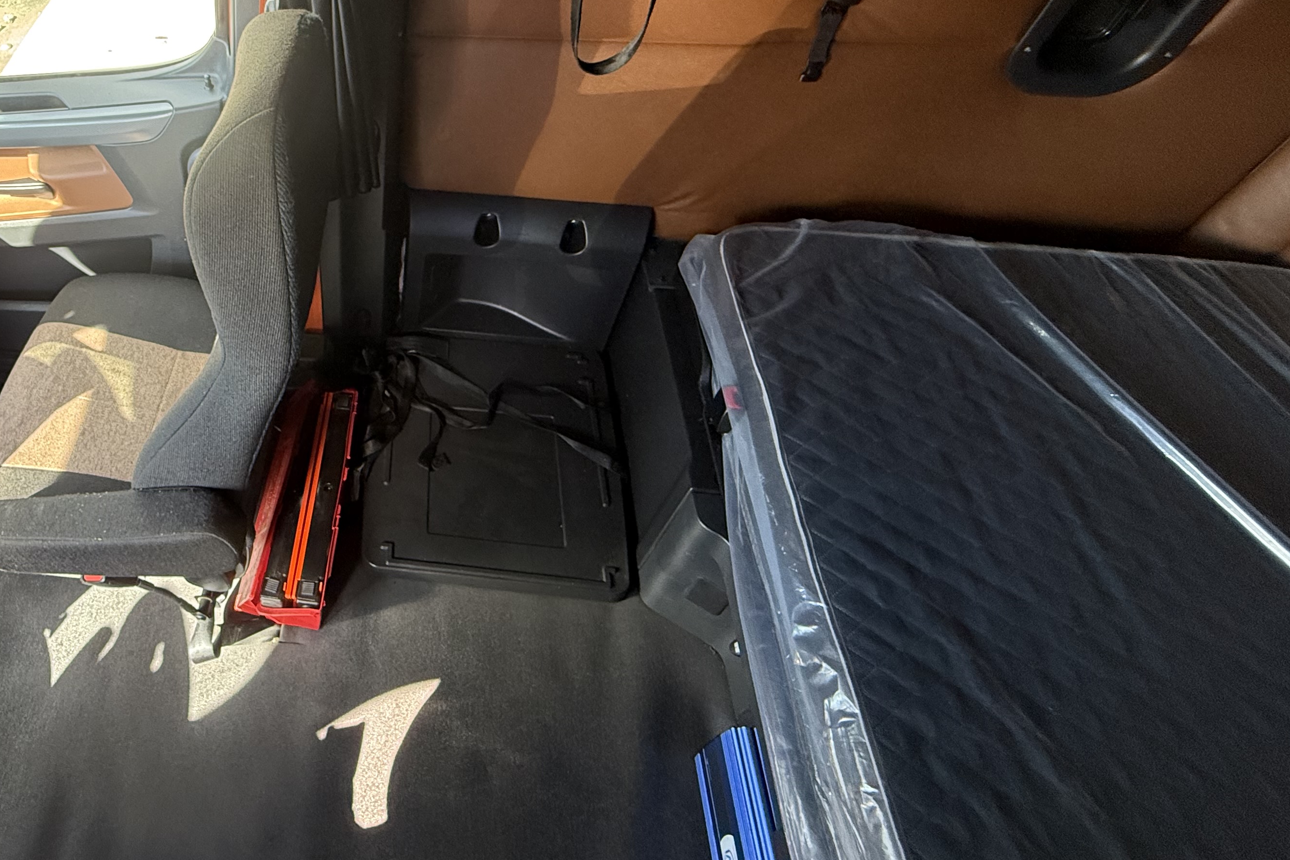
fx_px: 788
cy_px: 271
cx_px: 327
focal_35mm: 22
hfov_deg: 73.2
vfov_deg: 55.7
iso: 250
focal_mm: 2.22
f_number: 2.2
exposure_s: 1/99
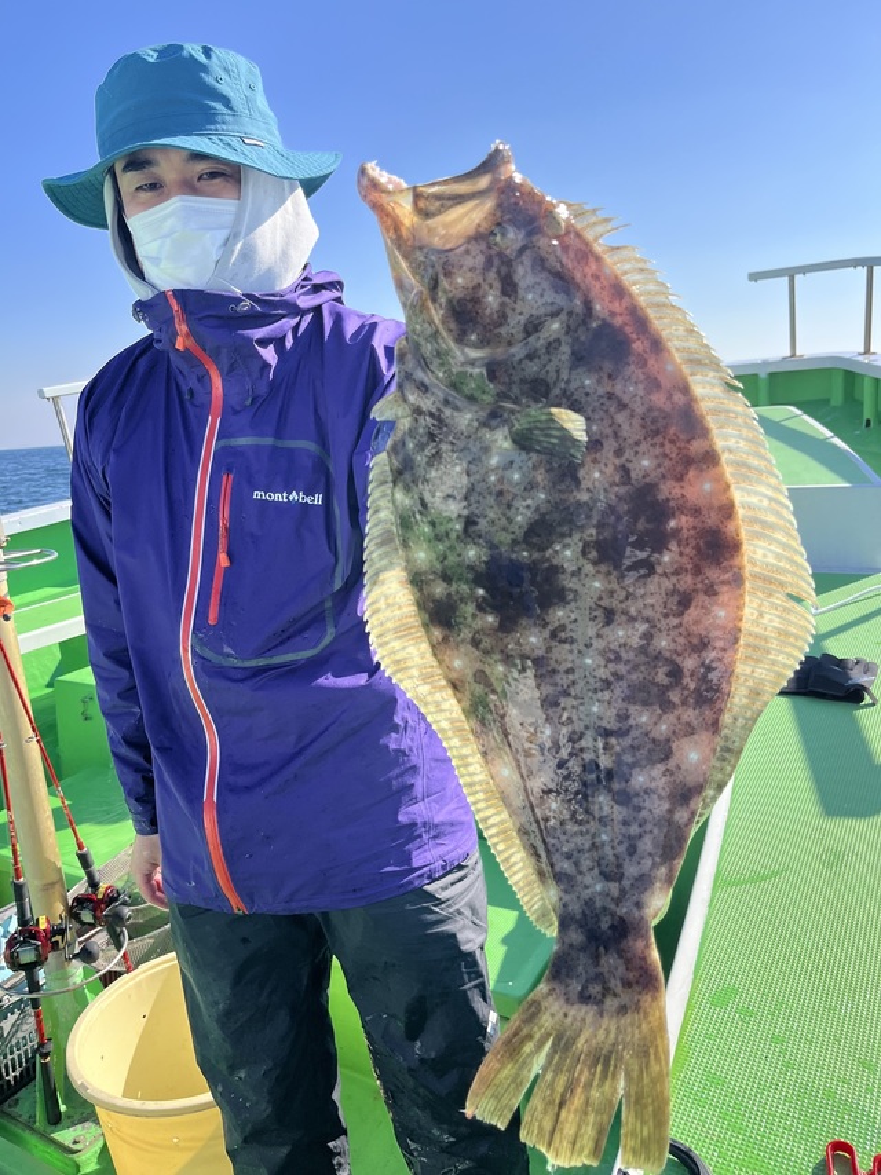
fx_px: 883
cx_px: 440
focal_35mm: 26
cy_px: 588
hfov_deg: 53.0
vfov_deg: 67.3
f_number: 1.6
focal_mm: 5.1
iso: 50
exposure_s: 1/1992
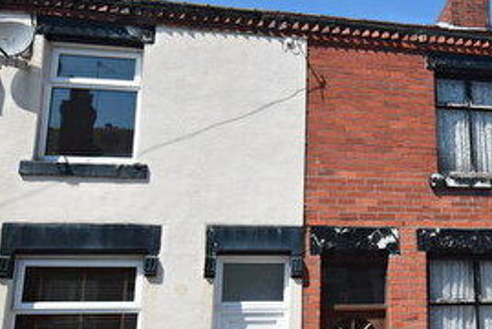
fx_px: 534
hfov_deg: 46.4
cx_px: 408
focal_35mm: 39
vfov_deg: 34.2
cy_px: 194
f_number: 8
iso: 250
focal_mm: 10
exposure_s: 1/500
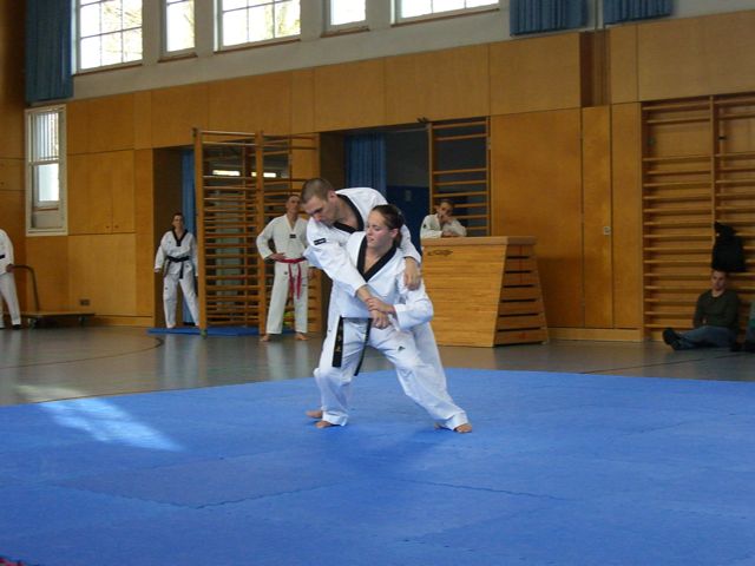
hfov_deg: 28.6
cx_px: 378
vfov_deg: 21.6
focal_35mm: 68
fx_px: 1483
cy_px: 283
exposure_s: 1/125
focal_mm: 14.2
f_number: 4
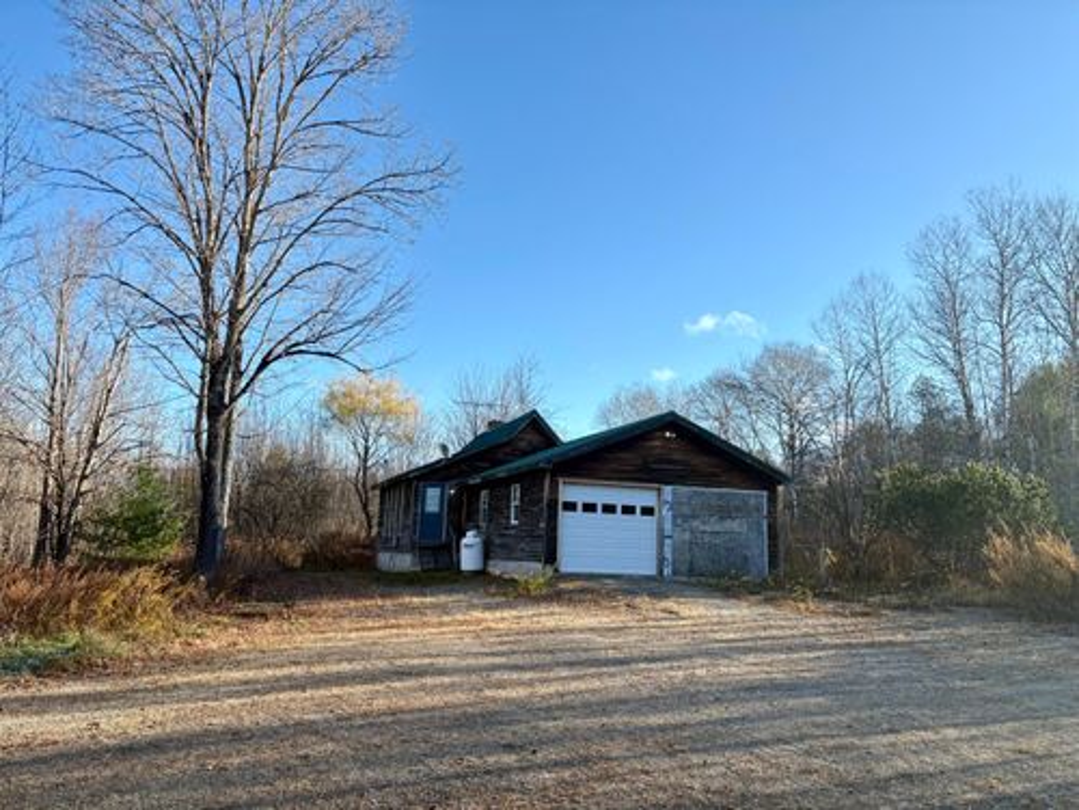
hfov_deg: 67.3
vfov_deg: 53.1
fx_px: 810
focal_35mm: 26
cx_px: 540
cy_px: 405
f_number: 1.6
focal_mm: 5.96
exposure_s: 1/1901
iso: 50
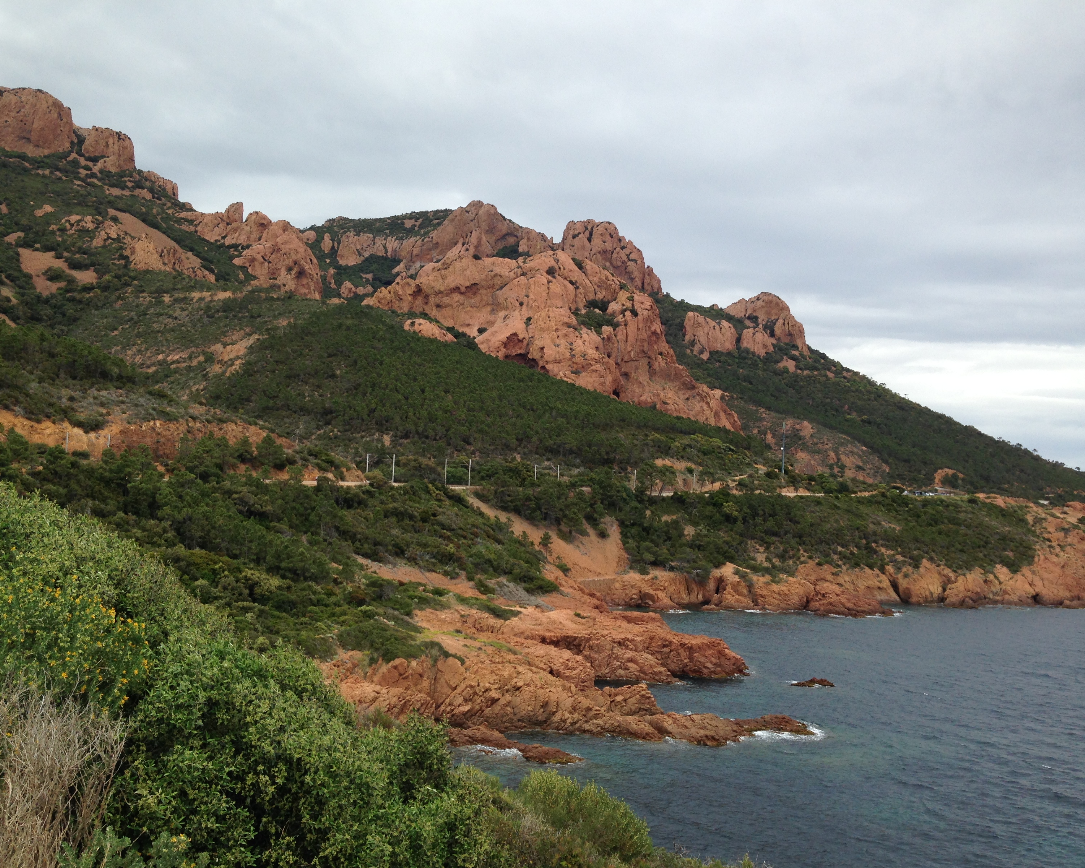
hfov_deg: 51.5
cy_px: 441
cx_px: 499
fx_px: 1124
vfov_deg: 42.2
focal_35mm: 35
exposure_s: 1/1466
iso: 50
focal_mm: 4.12
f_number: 2.4
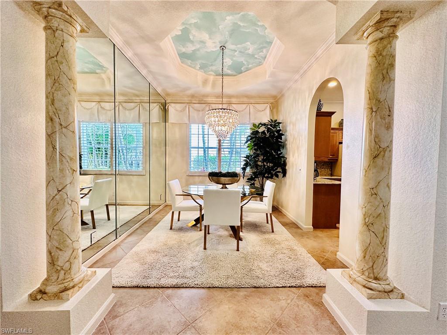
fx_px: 181
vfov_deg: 85.7
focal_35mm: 14
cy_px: 168
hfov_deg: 102.1
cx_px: 224
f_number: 2.2
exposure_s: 1/120
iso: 320
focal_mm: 2.22
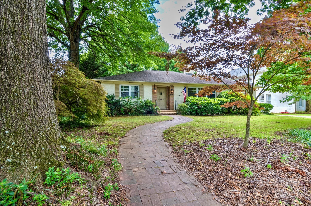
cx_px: 156
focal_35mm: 16
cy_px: 103
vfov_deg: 71.8
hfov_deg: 95.1
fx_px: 142
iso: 200
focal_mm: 11
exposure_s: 1/20
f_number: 10
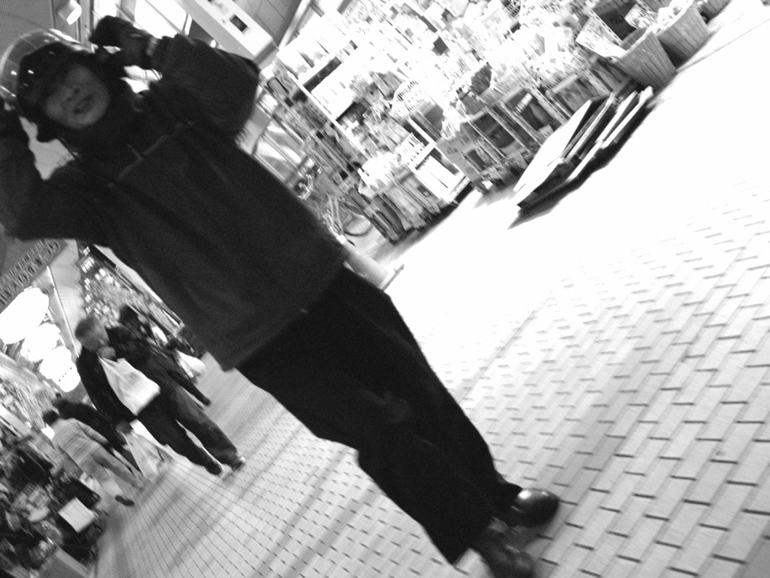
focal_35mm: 45
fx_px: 1001
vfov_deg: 32.2
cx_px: 426
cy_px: 290
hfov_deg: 42.0
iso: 800
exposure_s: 1/80
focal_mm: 24.2
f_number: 3.5
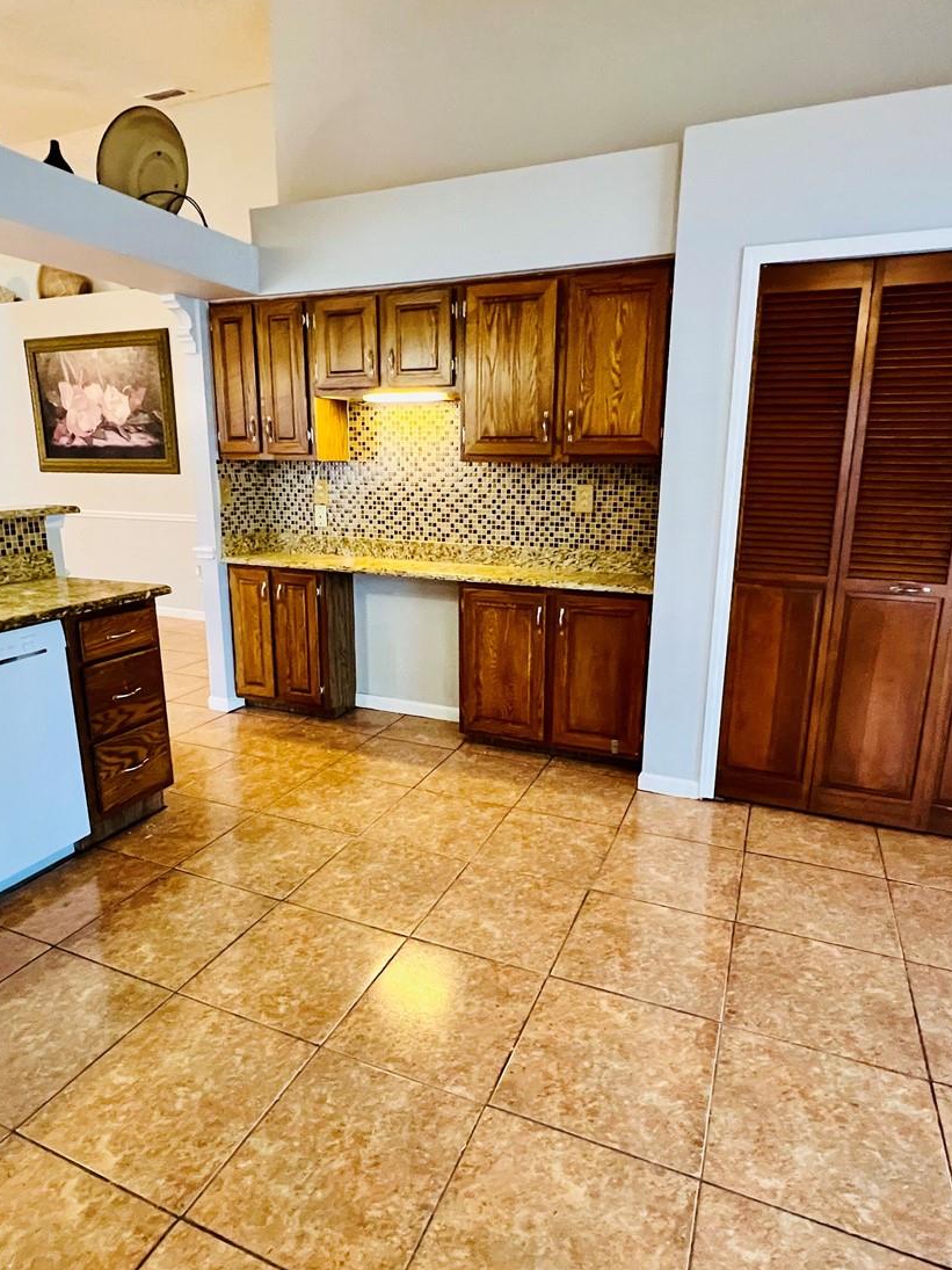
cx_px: 474
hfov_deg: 68.7
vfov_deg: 84.7
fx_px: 697
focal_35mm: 19
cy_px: 631
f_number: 1.8
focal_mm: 1.57
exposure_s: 1/60
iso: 640
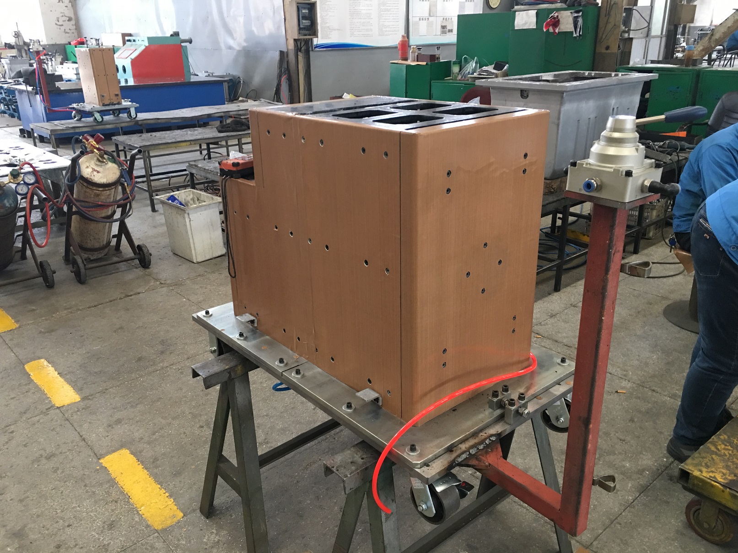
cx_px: 369
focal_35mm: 29
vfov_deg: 48.2
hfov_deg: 61.7
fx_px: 618
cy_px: 276
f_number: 2.2
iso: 80
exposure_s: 1/17
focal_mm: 4.15
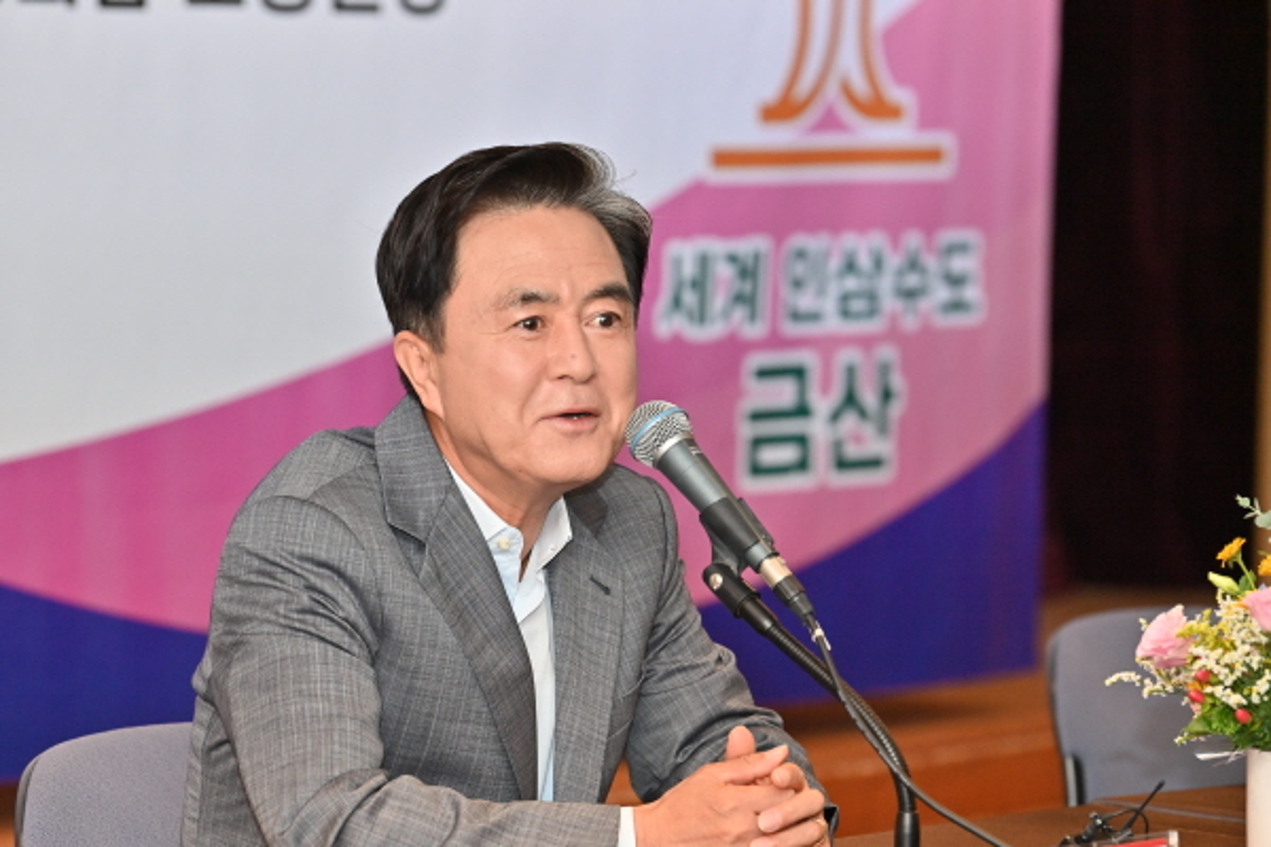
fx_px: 6708
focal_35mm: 190
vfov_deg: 7.2
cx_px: 636
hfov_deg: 10.8
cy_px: 424
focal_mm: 190
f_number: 5
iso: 2000
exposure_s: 1/250
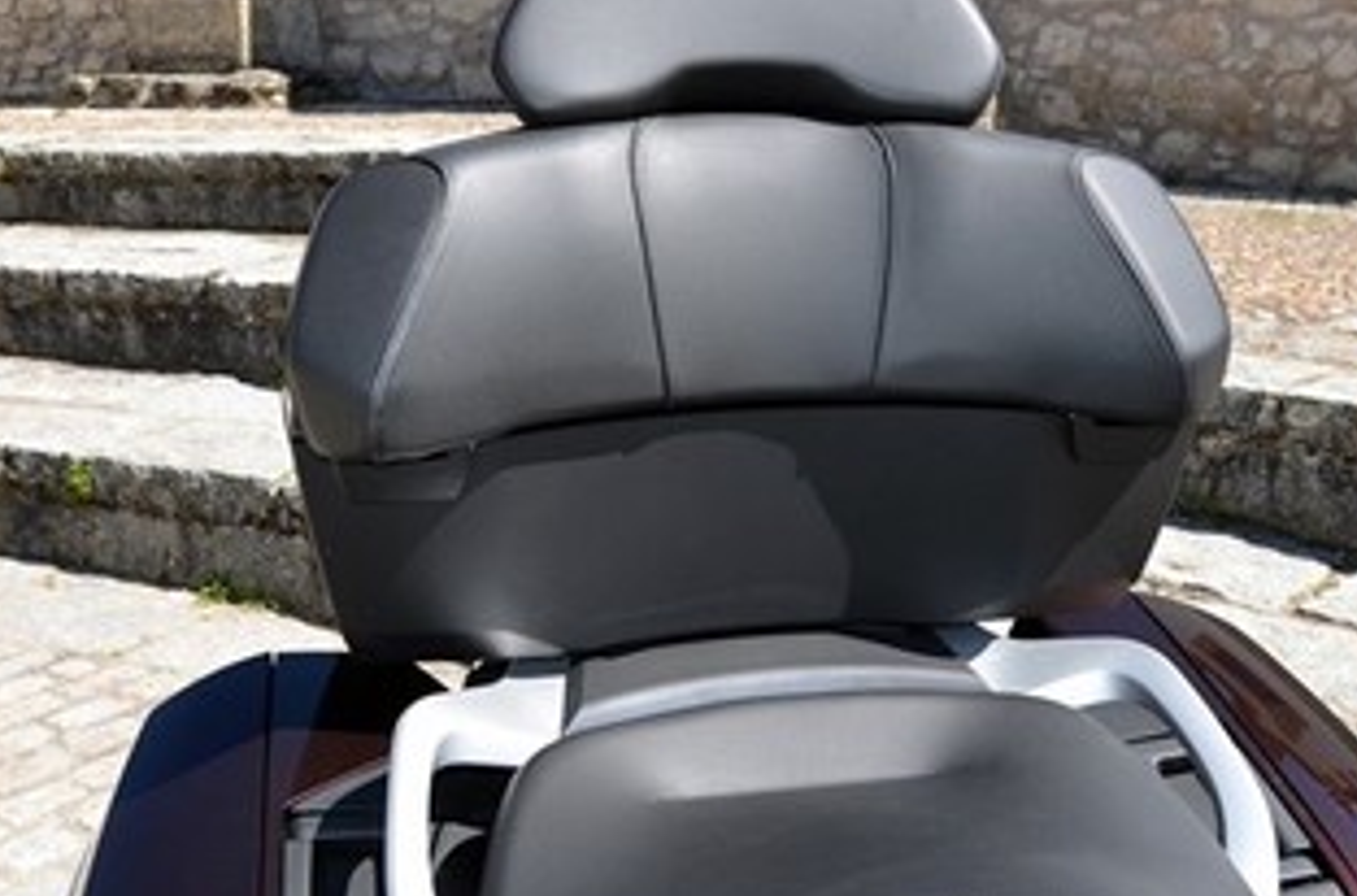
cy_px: 418
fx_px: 1466
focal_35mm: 39
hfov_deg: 49.7
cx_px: 661
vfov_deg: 34.0
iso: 100
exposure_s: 1/200
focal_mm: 18
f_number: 7.1
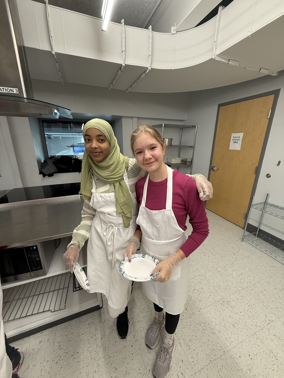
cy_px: 189
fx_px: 153
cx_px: 142
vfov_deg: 102.1
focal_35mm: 14
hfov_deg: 85.7
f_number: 2.2
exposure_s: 1/100
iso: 250
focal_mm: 2.22
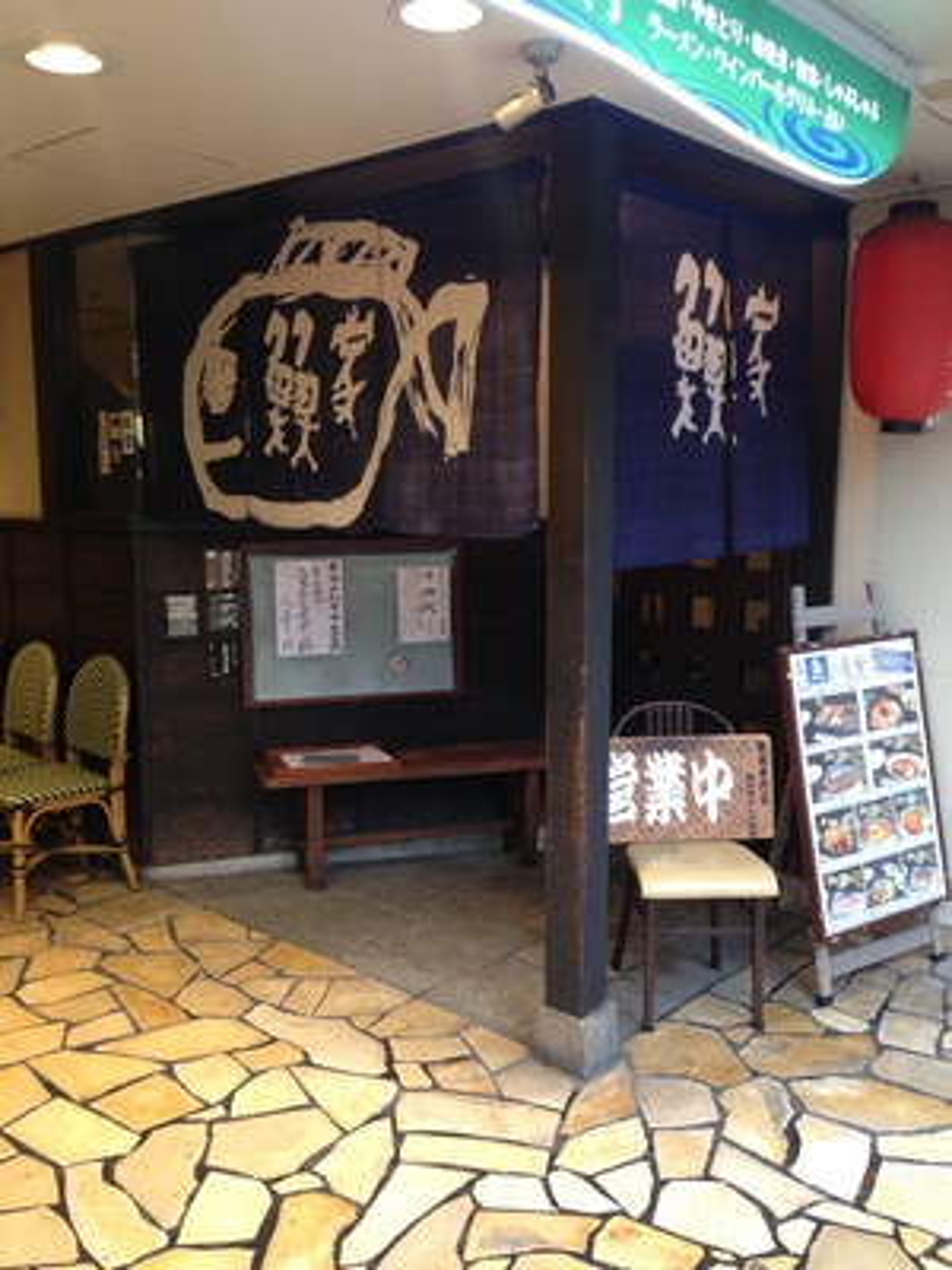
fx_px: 1210
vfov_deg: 55.4
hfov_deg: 42.9
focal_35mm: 33
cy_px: 635
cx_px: 476
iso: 80
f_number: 2.4
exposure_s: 1/20
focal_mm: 4.12
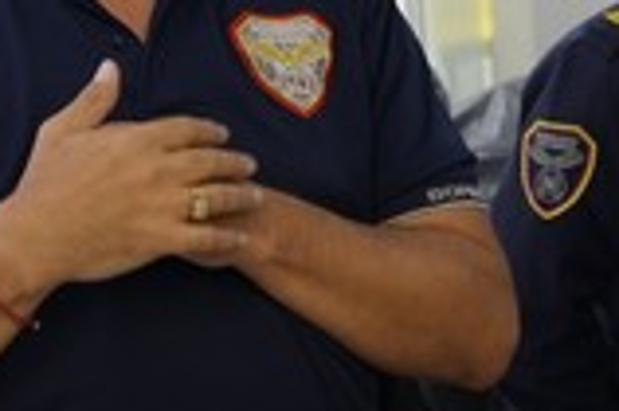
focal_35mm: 160
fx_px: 2748
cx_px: 396
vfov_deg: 8.5
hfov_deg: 12.8
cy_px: -16
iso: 1600
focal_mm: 40
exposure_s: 1/160
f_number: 4
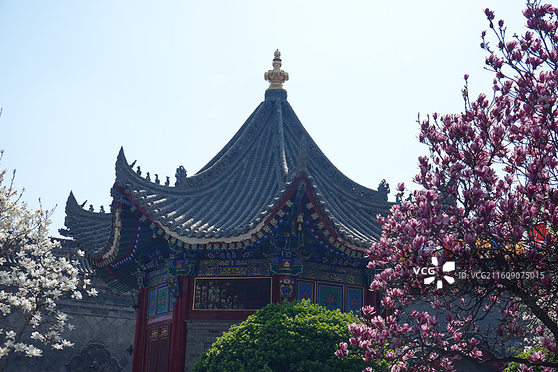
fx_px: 759
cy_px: 186
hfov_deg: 40.4
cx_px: 279
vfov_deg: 27.5
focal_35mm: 49
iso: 125
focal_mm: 18.63
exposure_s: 1/1000
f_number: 4.5
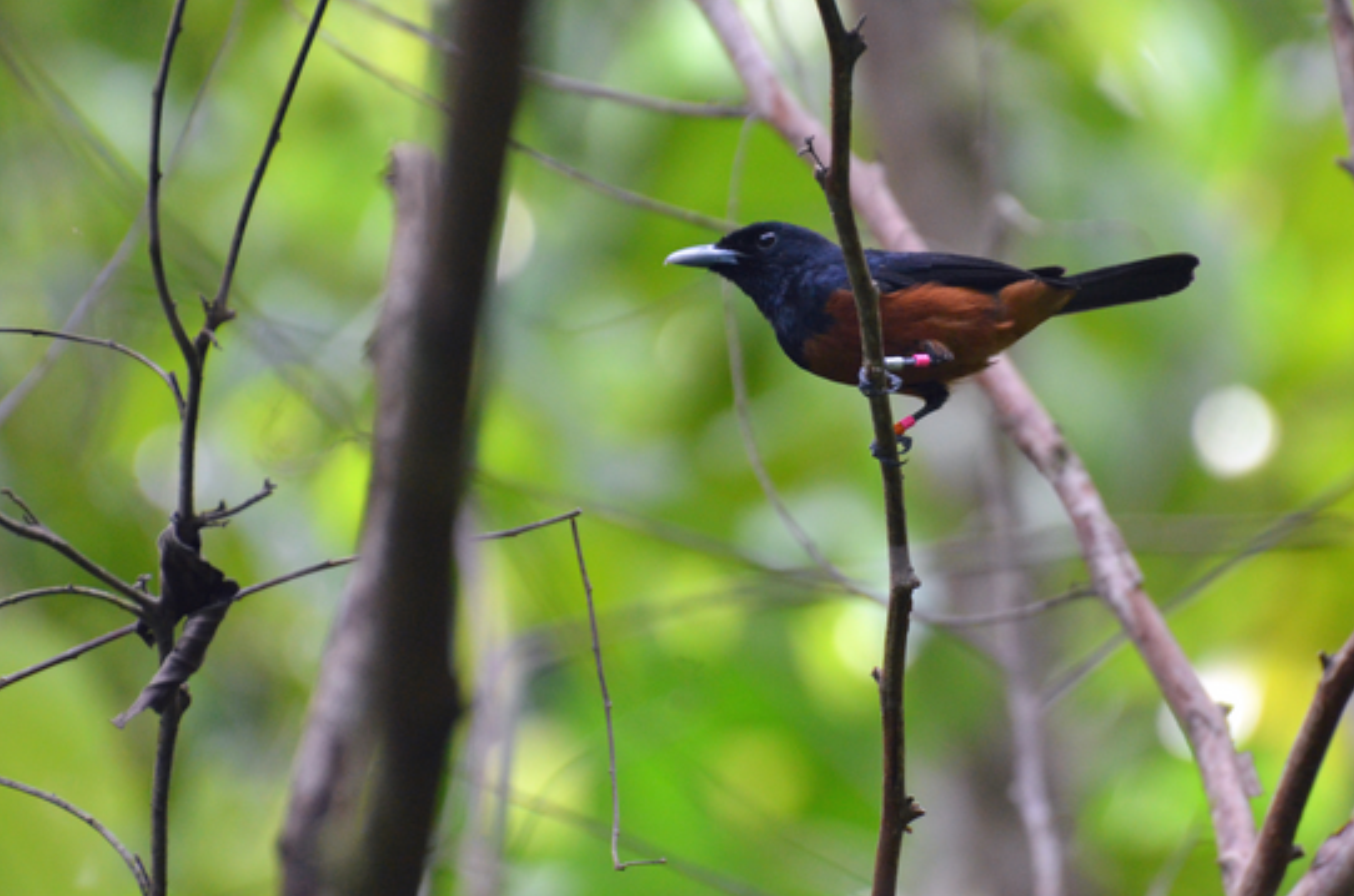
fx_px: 21807
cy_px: 374
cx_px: 864
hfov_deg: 3.6
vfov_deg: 2.4
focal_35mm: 581
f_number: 5.6
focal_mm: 300
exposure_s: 1/250
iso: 1600
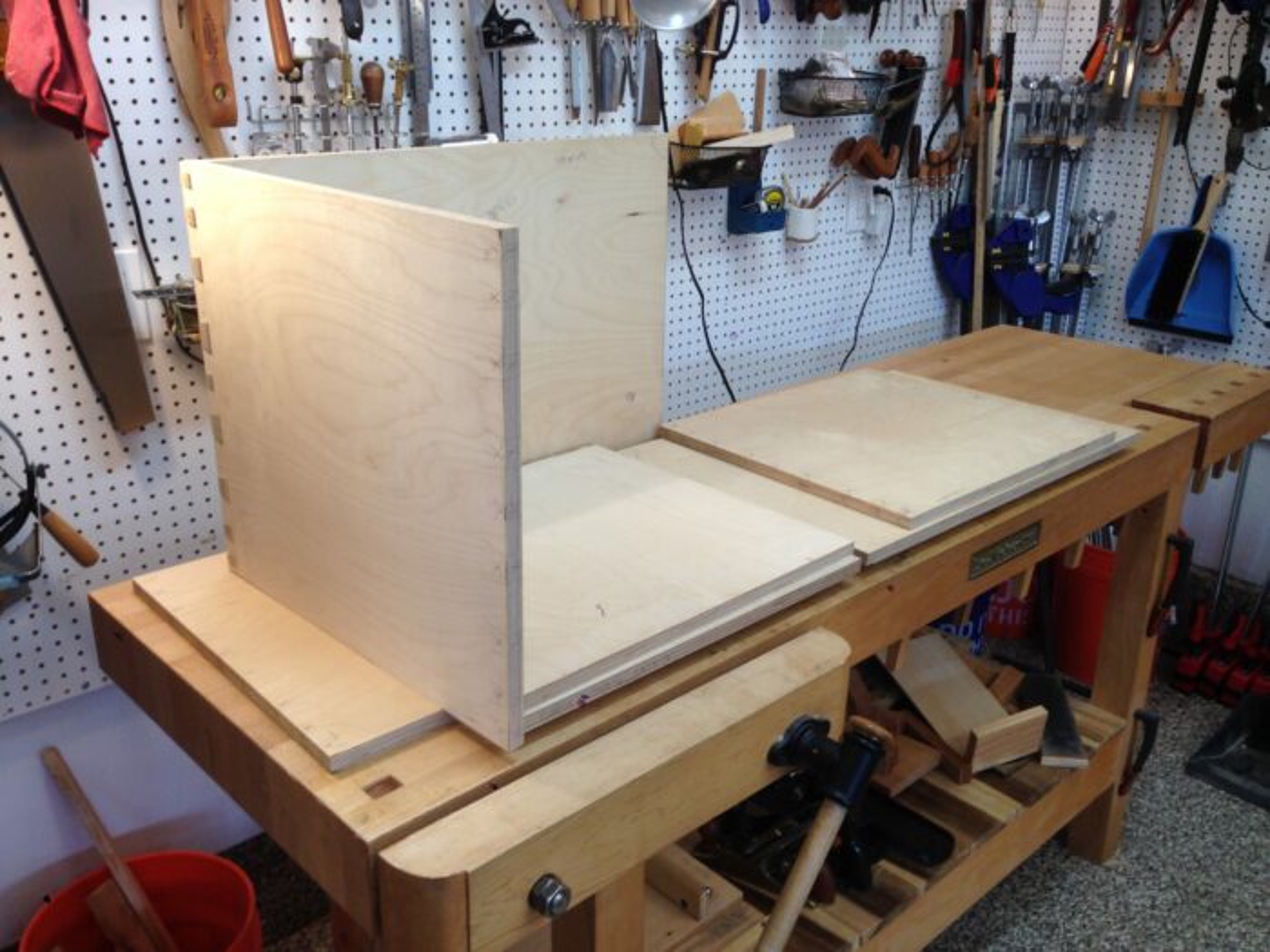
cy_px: 476
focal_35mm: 33
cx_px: 635
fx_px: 1211
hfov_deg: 55.4
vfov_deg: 42.9
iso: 50
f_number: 2.4
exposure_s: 1/40
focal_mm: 4.12
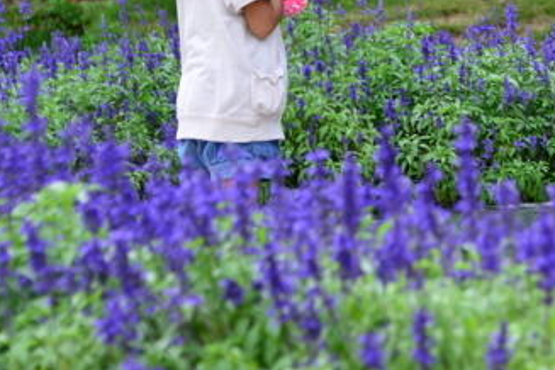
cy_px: -76
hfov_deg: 5.4
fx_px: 5889
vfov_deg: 3.6
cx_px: 754
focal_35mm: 382
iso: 200
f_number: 5.6
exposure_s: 1/200
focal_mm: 122
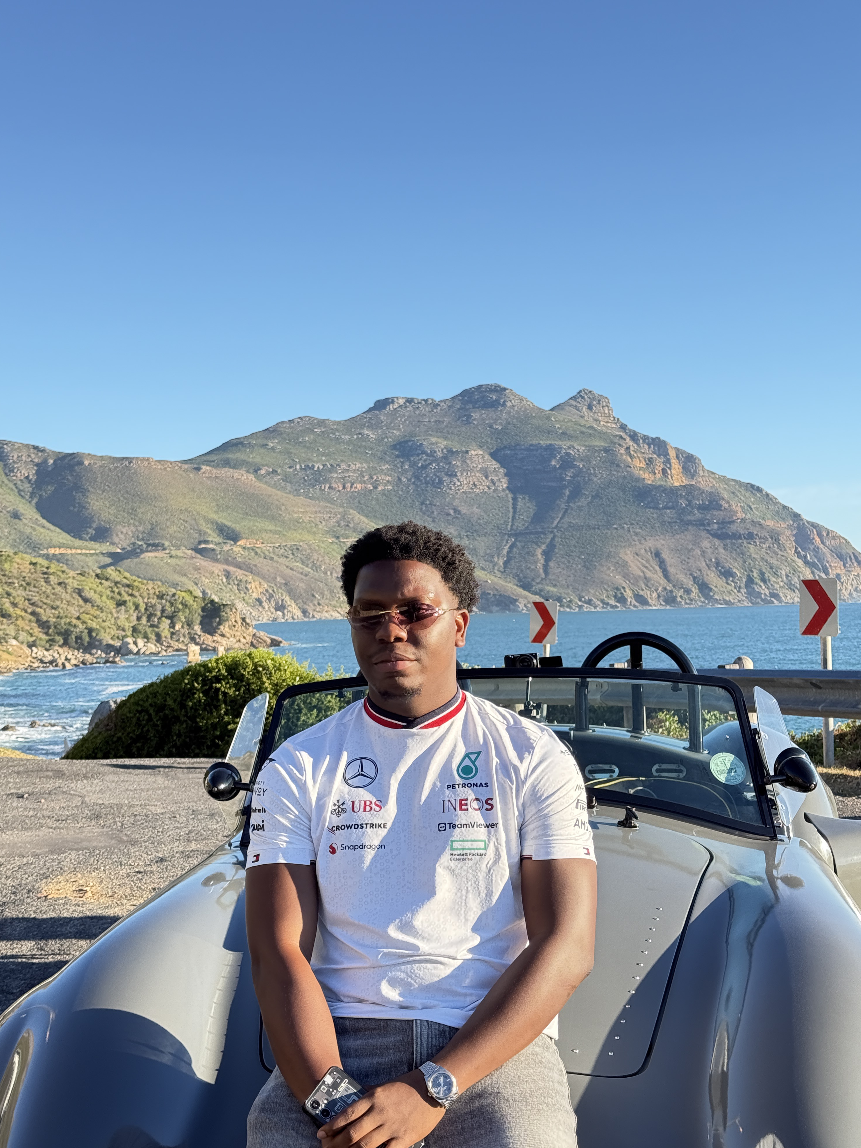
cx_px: 436
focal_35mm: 49
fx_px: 1625
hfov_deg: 29.7
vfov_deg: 38.9
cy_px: 572
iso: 80
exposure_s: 1/1027
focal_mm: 6.76
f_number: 1.78
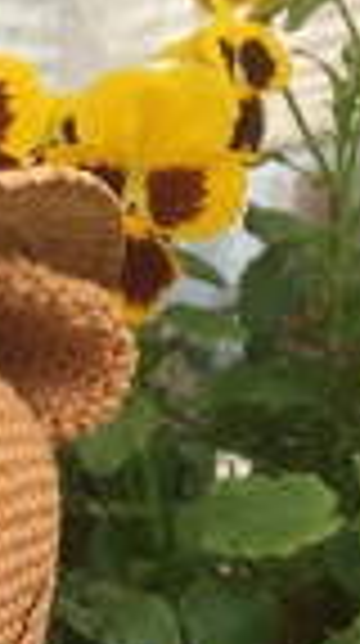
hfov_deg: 11.3
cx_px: -148
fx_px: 1755
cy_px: 752
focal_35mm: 103
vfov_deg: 19.7
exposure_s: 1/398
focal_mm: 4.15
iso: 32
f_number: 2.2
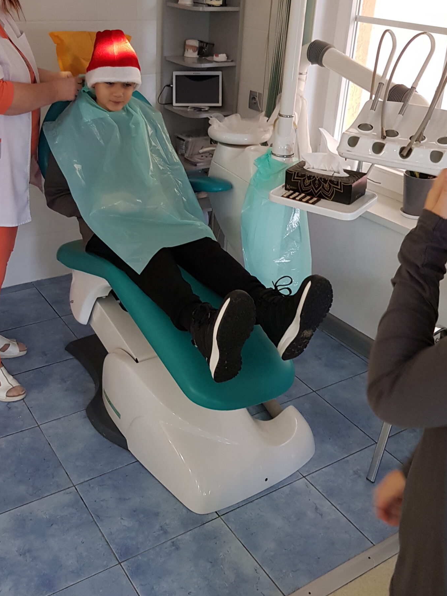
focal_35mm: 37
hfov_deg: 38.6
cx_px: 190
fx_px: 637
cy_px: 246
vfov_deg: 49.9
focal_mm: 4.2
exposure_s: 1/50
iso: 200
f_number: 1.7
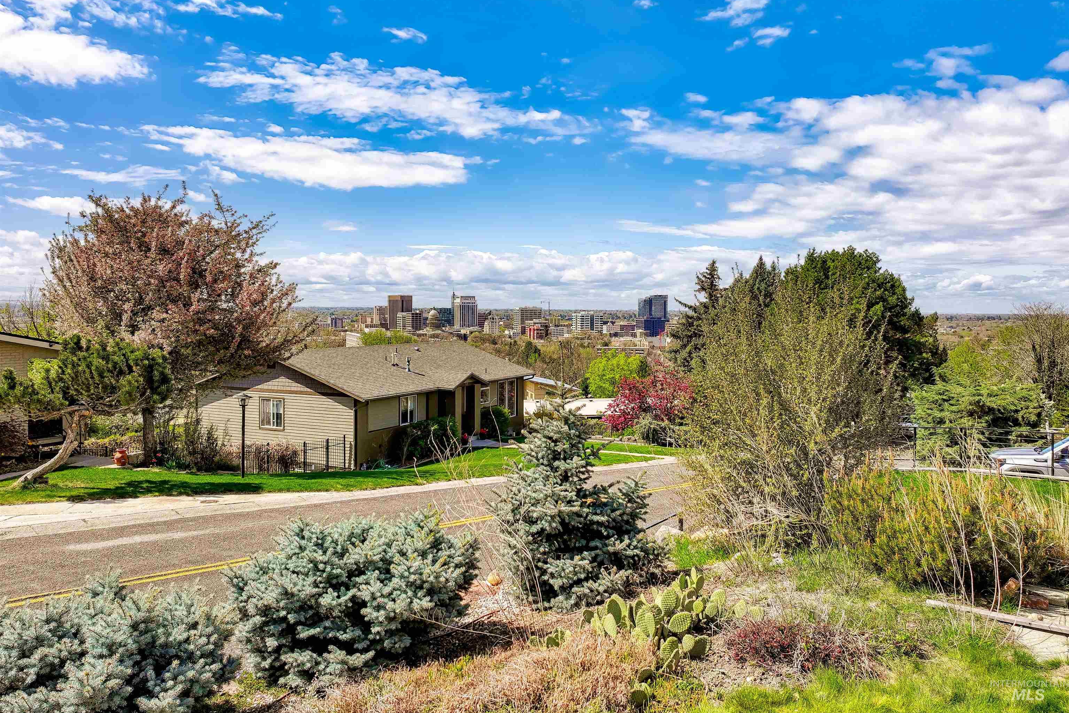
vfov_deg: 51.2
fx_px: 742
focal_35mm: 25
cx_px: 535
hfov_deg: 71.5
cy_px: 319
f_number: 2.8
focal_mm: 12.29
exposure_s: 1/2000
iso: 120
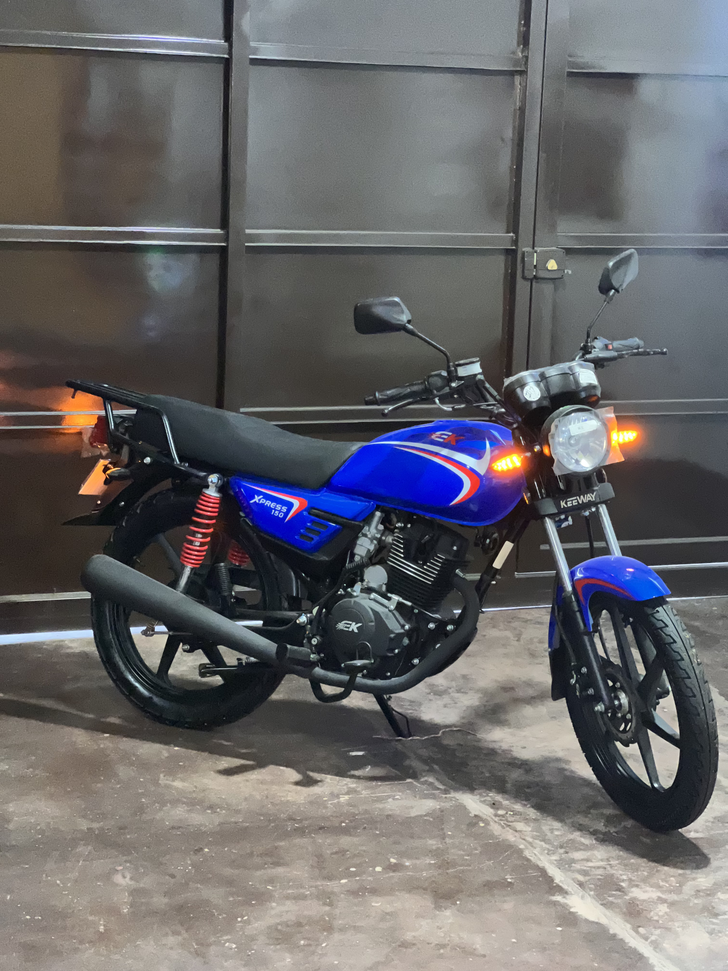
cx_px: 364
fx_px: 2159
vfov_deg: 25.3
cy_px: 486
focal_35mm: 77
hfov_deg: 19.1
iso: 1600
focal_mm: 9
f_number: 2.8
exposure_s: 1/24
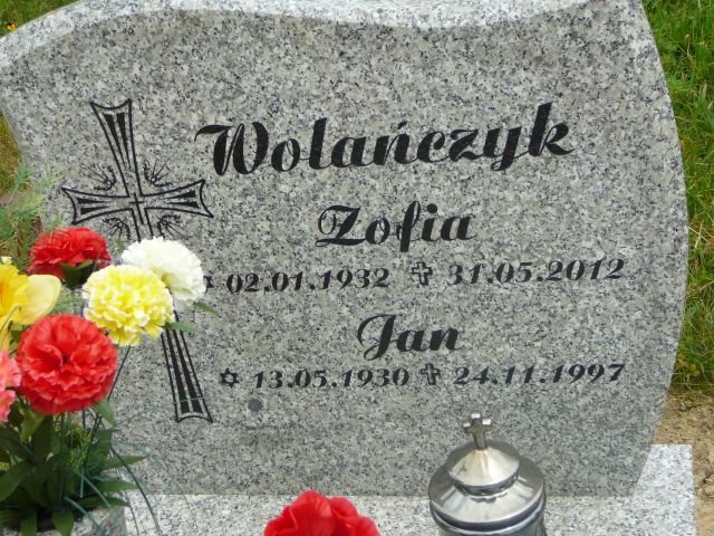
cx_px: 357
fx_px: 1258
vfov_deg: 24.0
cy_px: 268
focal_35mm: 61
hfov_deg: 31.7
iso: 80
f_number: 3.6
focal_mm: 9.1
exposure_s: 1/800
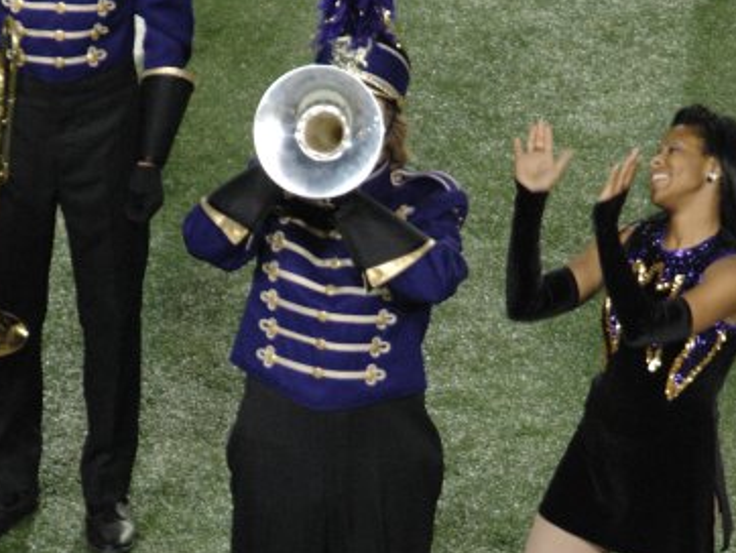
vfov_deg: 1.6
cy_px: 390
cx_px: 341
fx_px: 20319
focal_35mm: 955
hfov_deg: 2.1
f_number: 5.6
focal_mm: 400
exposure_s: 1/50
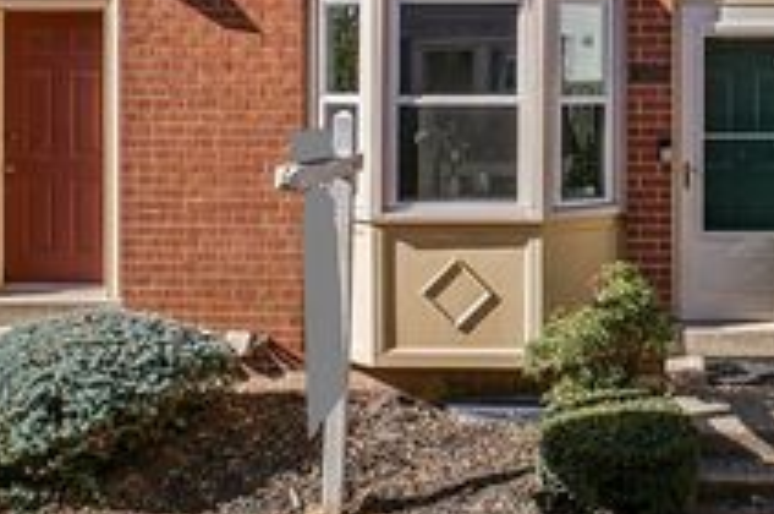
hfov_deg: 46.4
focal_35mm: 39
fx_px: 841
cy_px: -39
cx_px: 635
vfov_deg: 30.7
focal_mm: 11
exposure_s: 1/125
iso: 100
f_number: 8
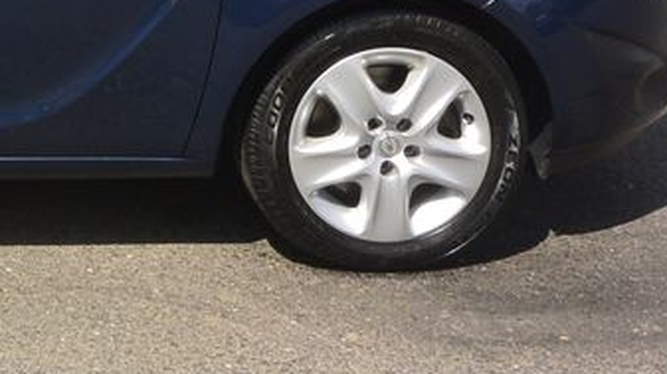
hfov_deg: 22.8
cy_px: -225
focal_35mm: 86
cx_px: -129
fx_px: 1520
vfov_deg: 13.1
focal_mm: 10
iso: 160
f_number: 9
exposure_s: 1/250
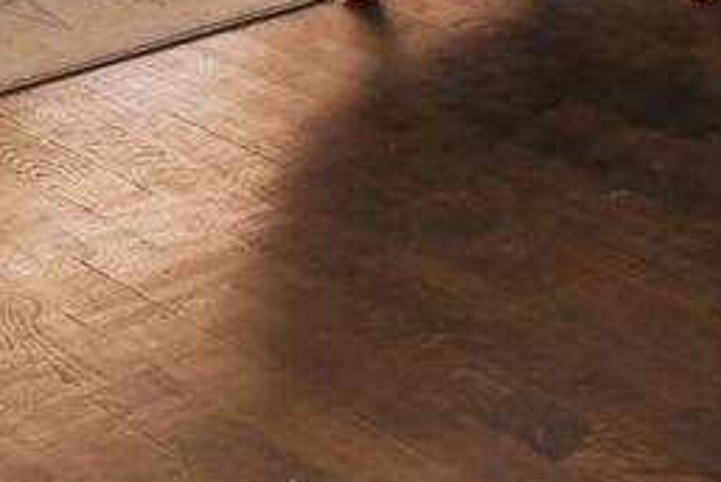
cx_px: 1947
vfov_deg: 11.7
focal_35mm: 94
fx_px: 1885
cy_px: -709
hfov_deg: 12.9
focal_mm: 14
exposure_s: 1/5
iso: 200
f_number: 9
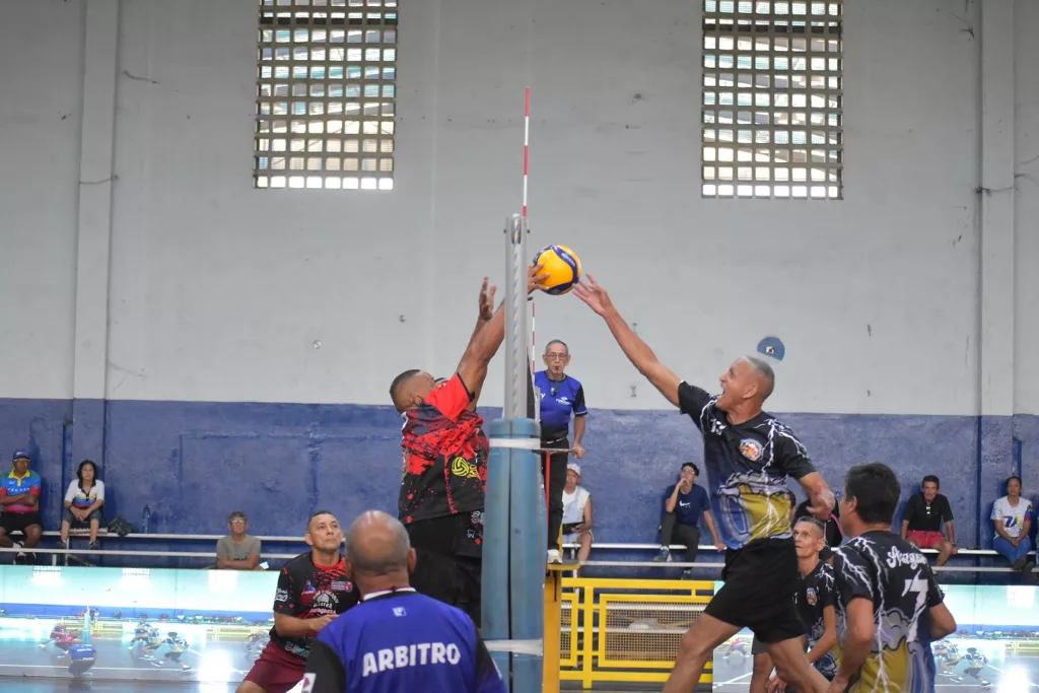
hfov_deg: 24.6
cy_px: 346
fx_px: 2381
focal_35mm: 82
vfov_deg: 16.6
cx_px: 520
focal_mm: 55
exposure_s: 1/200
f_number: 4
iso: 3200
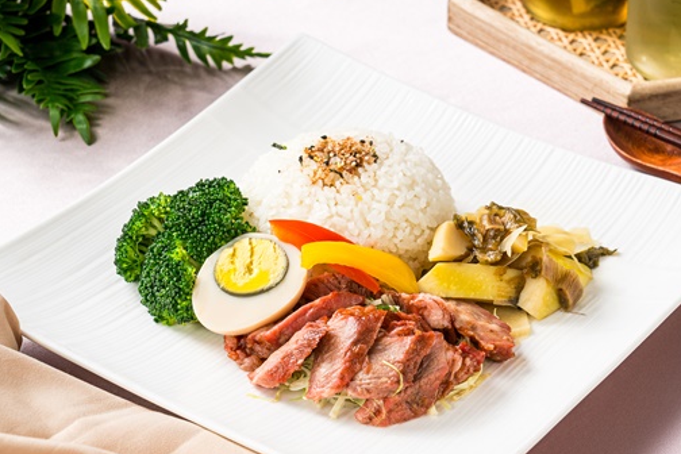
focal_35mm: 129
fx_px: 2440
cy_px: 268
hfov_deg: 15.9
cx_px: 361
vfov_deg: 10.6
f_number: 10
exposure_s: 1/160
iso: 400
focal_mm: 89
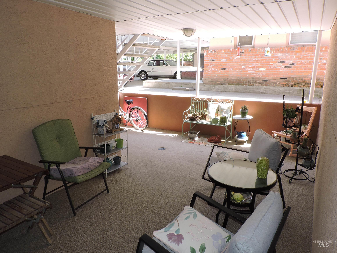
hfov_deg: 71.6
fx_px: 234
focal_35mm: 24
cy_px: 126
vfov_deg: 56.8
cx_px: 168
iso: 100
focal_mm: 4.3
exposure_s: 1/50
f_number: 4.2
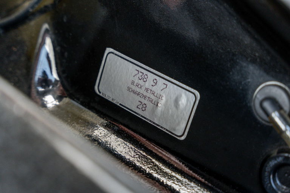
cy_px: 96
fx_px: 564
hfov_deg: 28.8
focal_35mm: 70
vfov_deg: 19.5
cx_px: 145
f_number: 5.6
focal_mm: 70
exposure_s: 1/80
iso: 3200
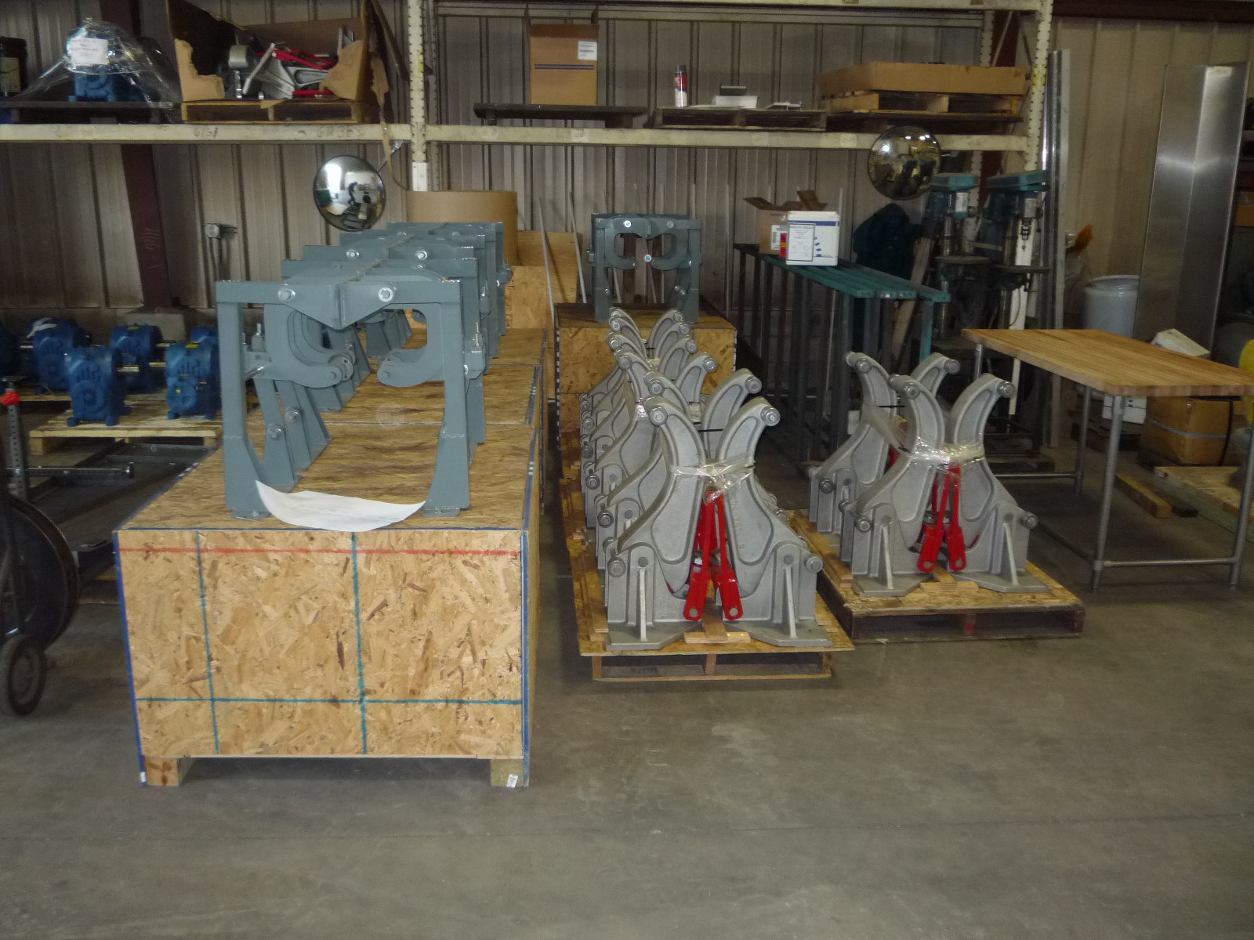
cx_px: 627
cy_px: 470
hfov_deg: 60.0
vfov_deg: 46.8
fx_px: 1087
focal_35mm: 30
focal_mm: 5.2
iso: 250
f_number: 3.3
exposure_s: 1/30
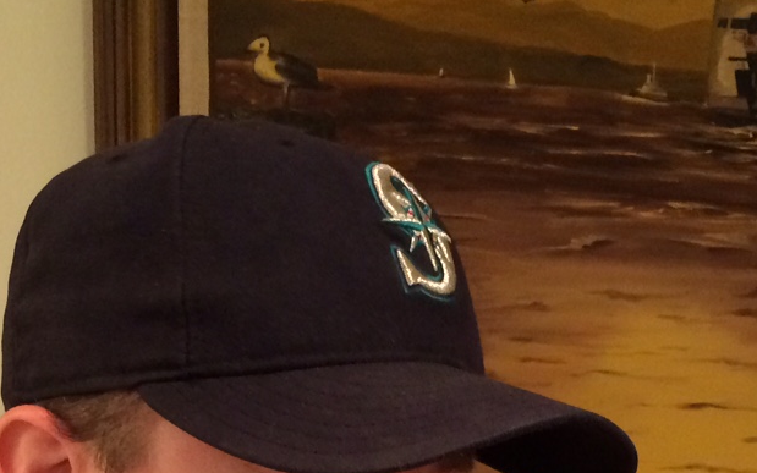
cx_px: 386
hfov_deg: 25.5
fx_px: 1671
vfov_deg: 15.2
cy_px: 665
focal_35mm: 81
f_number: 2.2
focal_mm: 4.15
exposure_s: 1/30
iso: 250
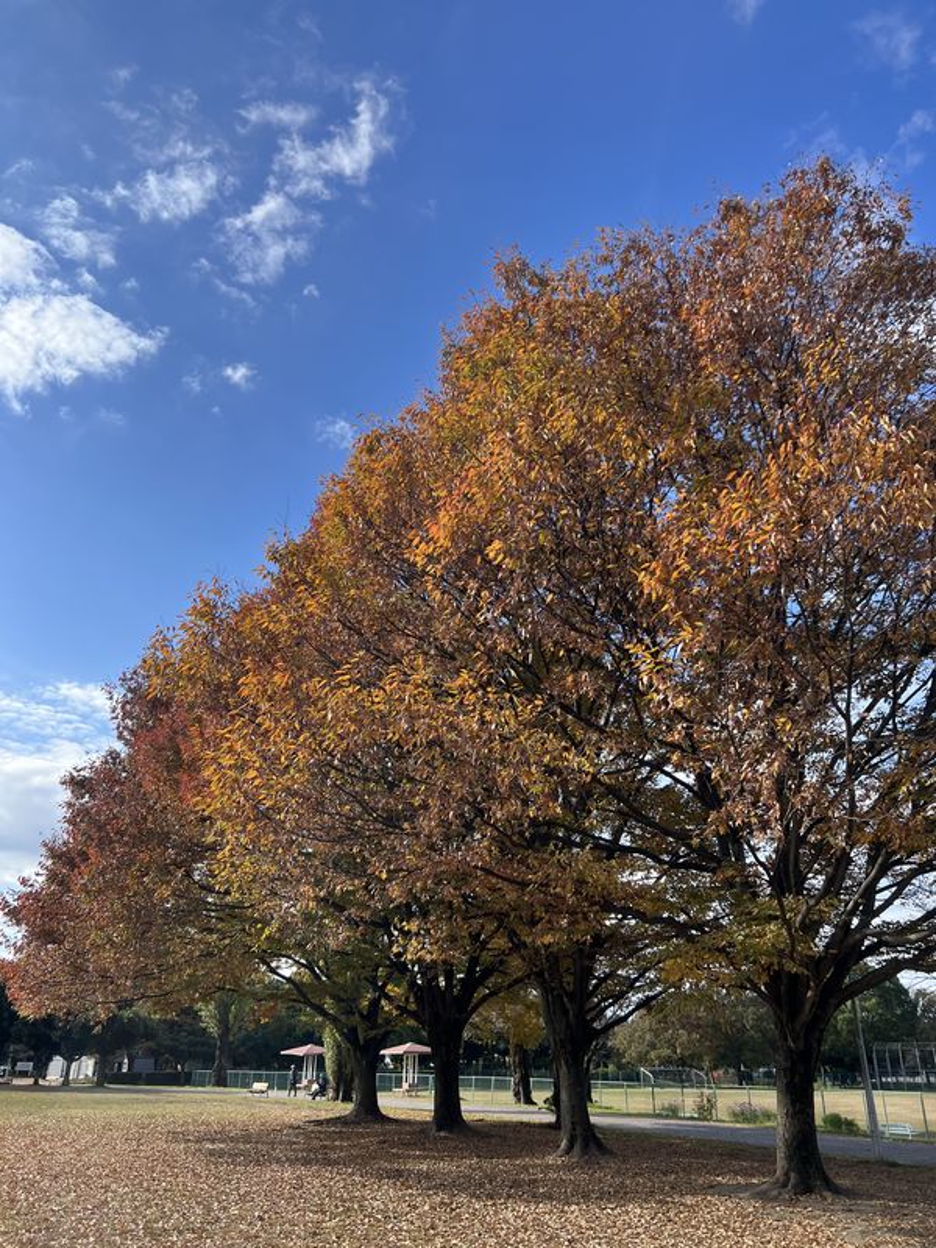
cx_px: 468
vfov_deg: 67.3
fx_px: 937
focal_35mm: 26
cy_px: 624
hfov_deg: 53.1
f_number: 1.5
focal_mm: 5.7
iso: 50
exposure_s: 1/2045
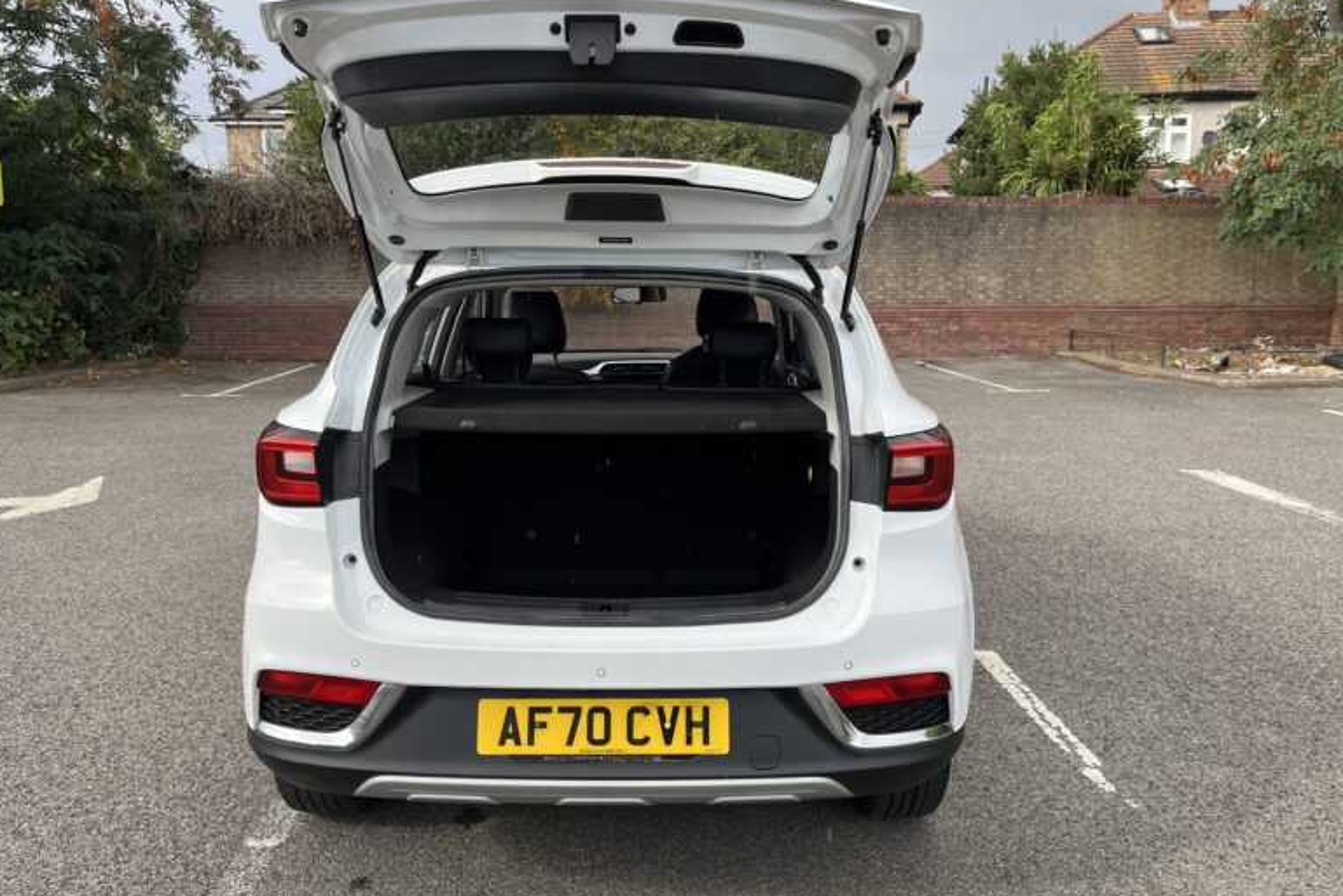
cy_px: 420
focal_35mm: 28
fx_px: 1045
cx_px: 683
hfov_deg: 65.5
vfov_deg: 46.4
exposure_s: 1/766
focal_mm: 5.1
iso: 50
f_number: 1.6
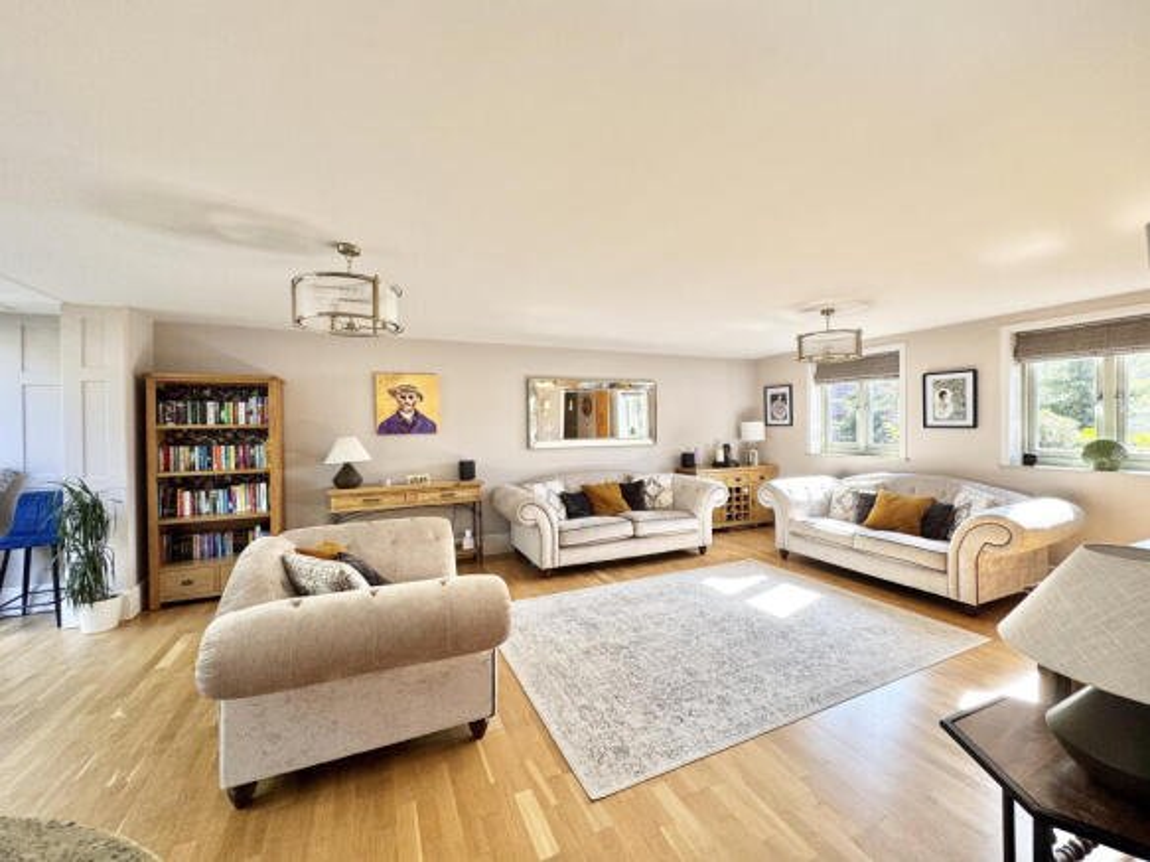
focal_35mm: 14
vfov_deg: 85.7
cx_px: 575
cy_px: 431
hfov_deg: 102.1
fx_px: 465
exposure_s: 1/99
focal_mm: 2.22
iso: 100
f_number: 2.2
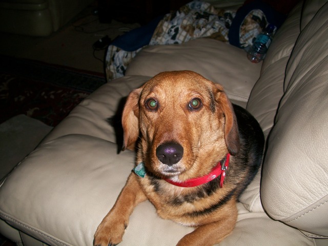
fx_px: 332
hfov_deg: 52.6
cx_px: 164
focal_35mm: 35
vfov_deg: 40.7
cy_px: 123
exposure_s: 1/60
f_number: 3.1
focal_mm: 6.3
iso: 80
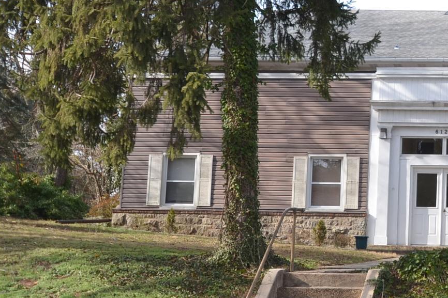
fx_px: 1058
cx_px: 484
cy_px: 142
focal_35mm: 85
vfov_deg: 16.1
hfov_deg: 22.6
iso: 100
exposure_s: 1/200
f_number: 5
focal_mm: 24
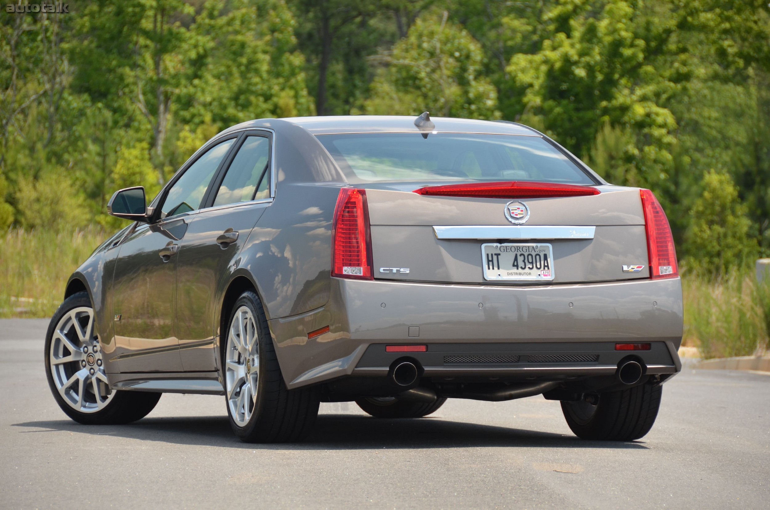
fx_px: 4322
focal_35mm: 202
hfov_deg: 10.2
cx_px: 385
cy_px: 255
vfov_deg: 6.8
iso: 400
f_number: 5.6
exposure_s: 1/1000
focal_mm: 135
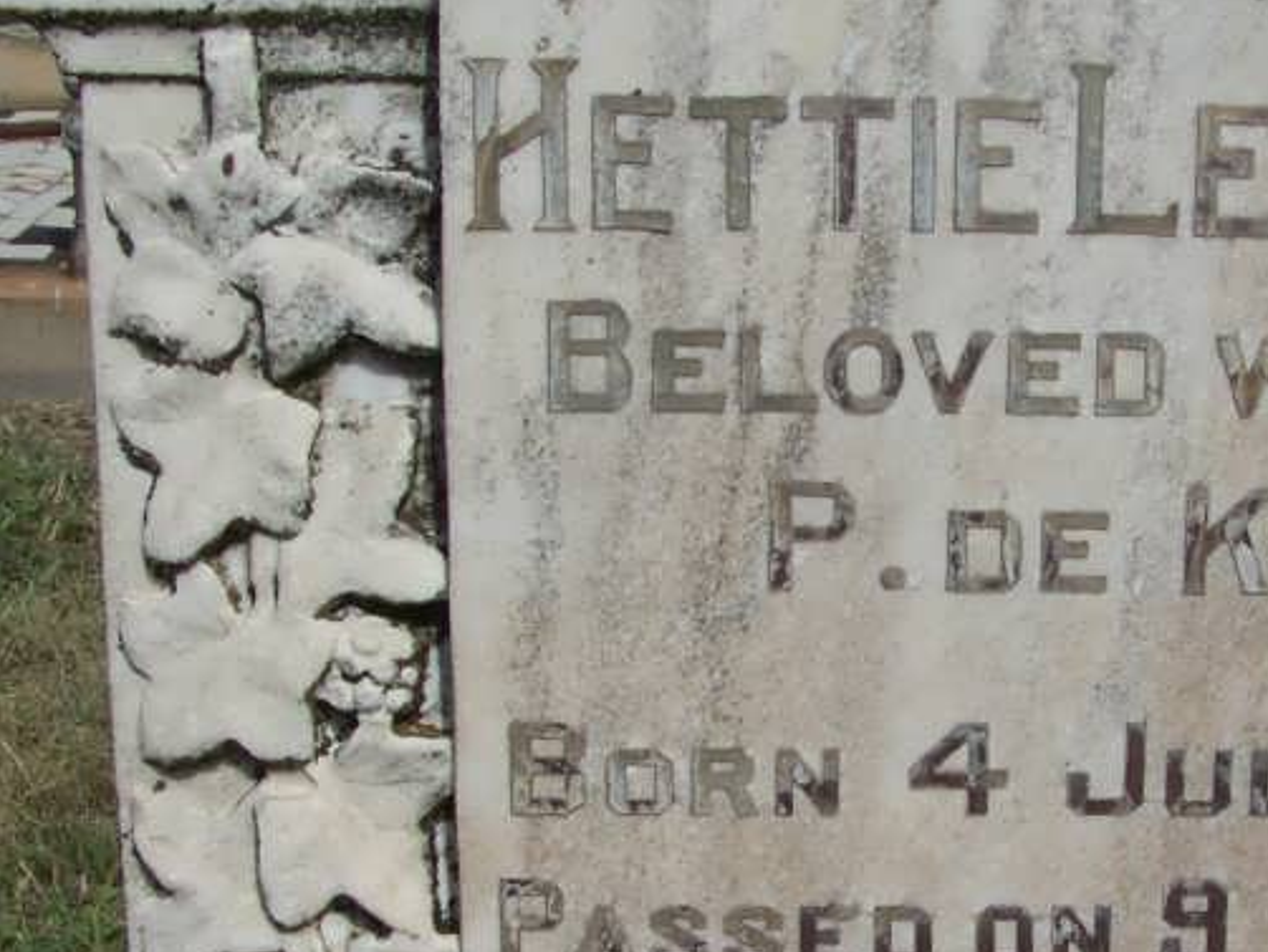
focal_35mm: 86
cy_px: 687
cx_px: 1026
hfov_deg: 22.4
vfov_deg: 17.1
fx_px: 3152
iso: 64
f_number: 5.6
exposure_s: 1/800
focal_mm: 5.85
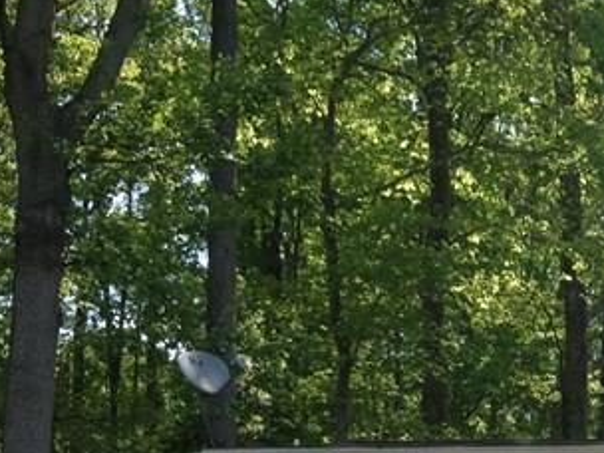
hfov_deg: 15.9
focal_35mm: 118
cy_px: 614
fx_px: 2059
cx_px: 753
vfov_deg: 12.1
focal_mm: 4.28
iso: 50
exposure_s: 1/480
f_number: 2.4
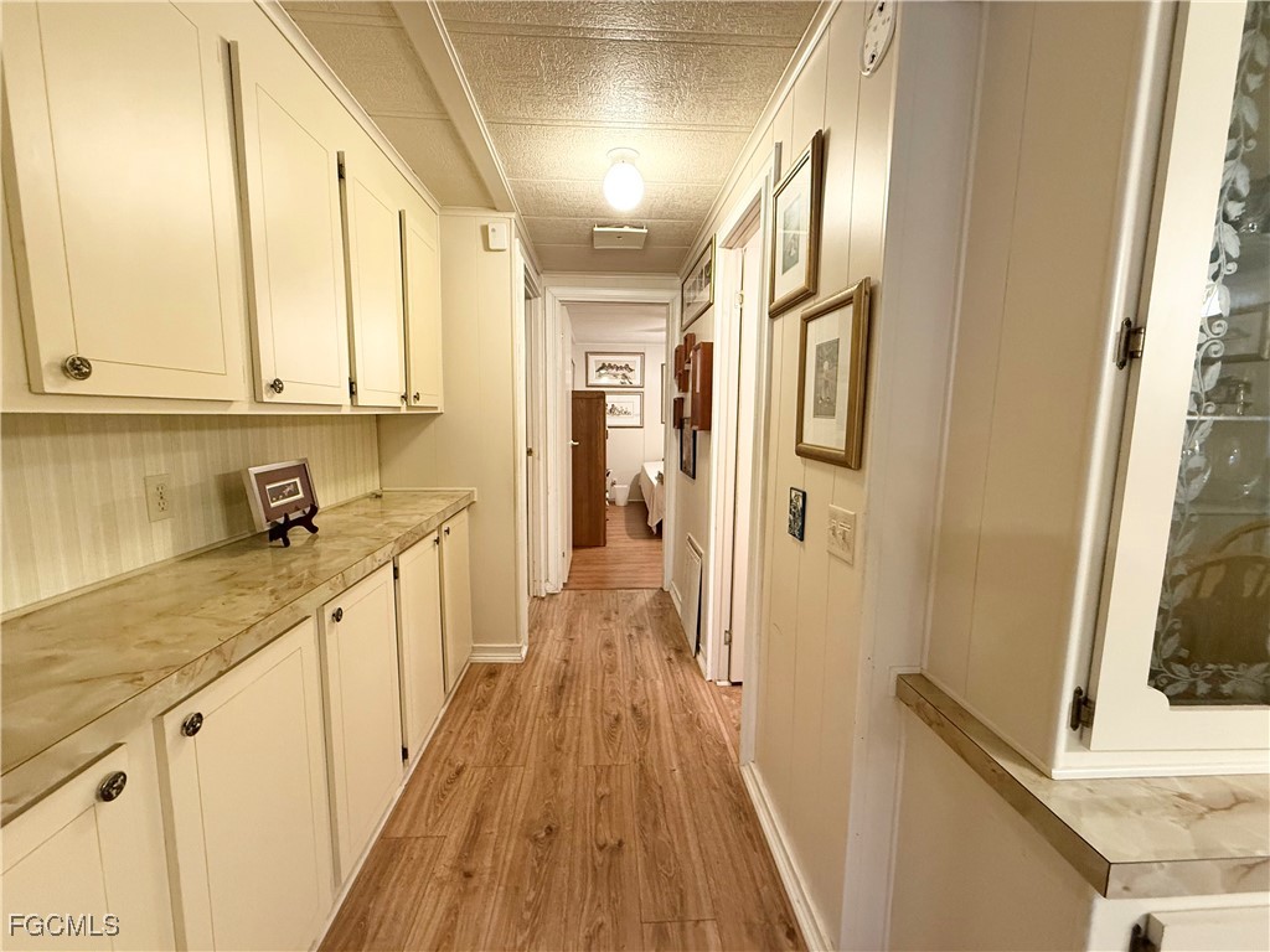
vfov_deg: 85.7
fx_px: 514
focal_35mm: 14
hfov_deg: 102.1
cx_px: 635
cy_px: 476
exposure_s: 1/60
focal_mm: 2.22
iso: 400
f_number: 2.2
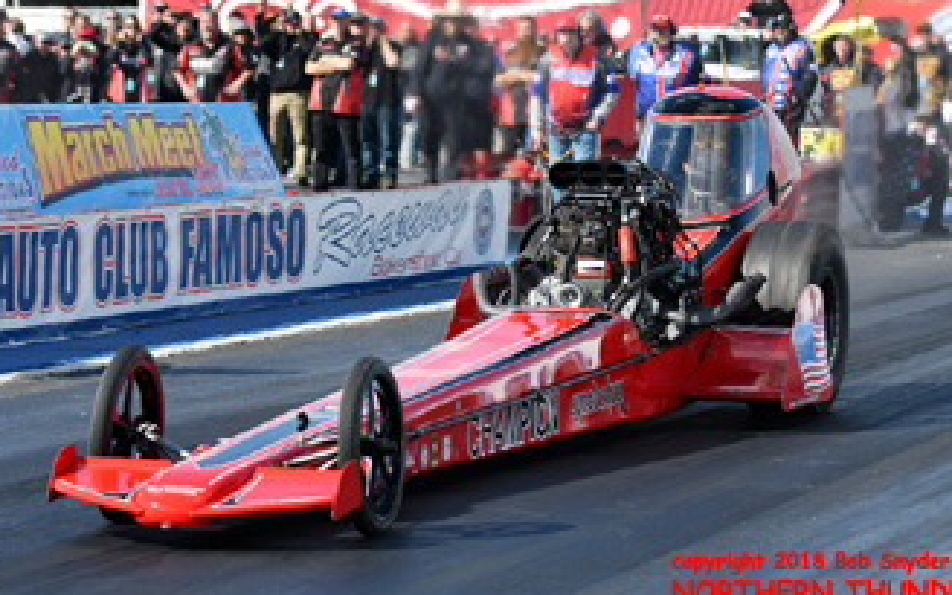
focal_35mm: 160
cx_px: 467
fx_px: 4151
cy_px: 268
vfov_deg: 8.2
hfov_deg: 13.1
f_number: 5.6
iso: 160
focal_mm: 86
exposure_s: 1/2500
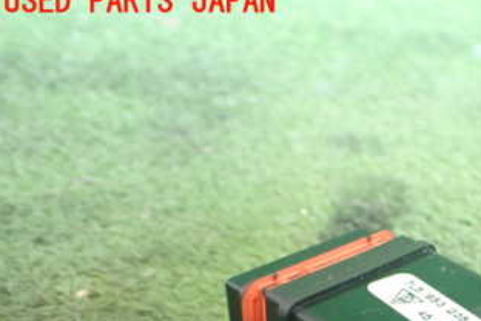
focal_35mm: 60
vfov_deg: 21.7
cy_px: 330
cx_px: 458
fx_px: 802
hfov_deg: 31.4
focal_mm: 5.4
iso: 800
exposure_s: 1/50
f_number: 2.3
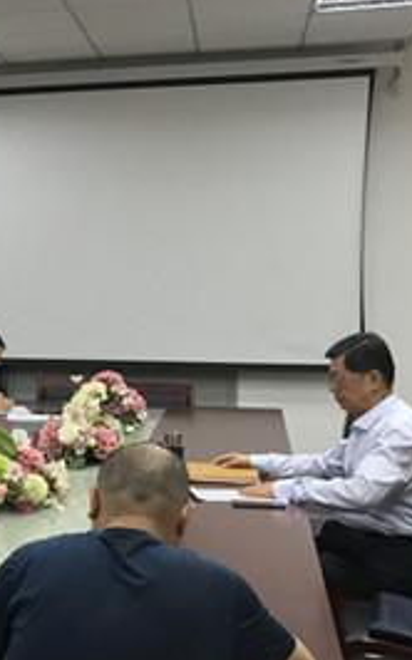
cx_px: -201
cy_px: 372
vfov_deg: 30.6
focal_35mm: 67
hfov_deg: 17.5
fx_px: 1205
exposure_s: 1/33
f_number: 1.8
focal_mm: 3.99
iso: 200
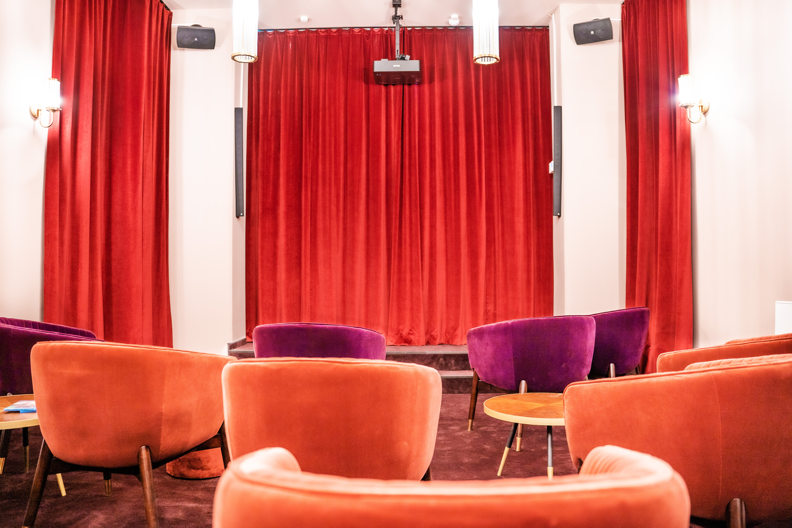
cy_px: 264
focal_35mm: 28
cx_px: 396
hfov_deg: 65.5
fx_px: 616
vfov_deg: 46.4
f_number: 2.8
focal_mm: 28
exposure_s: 1/13
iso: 400
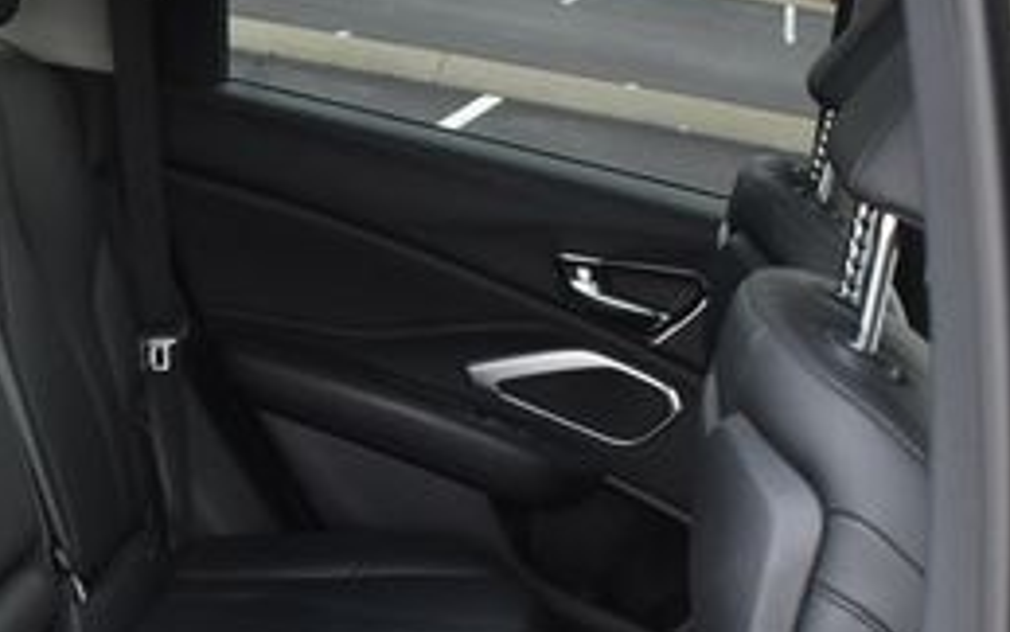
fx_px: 1872
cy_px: 614
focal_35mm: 68
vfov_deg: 18.7
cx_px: 175
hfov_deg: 29.4
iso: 1250
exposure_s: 1/125
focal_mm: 18
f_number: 3.5
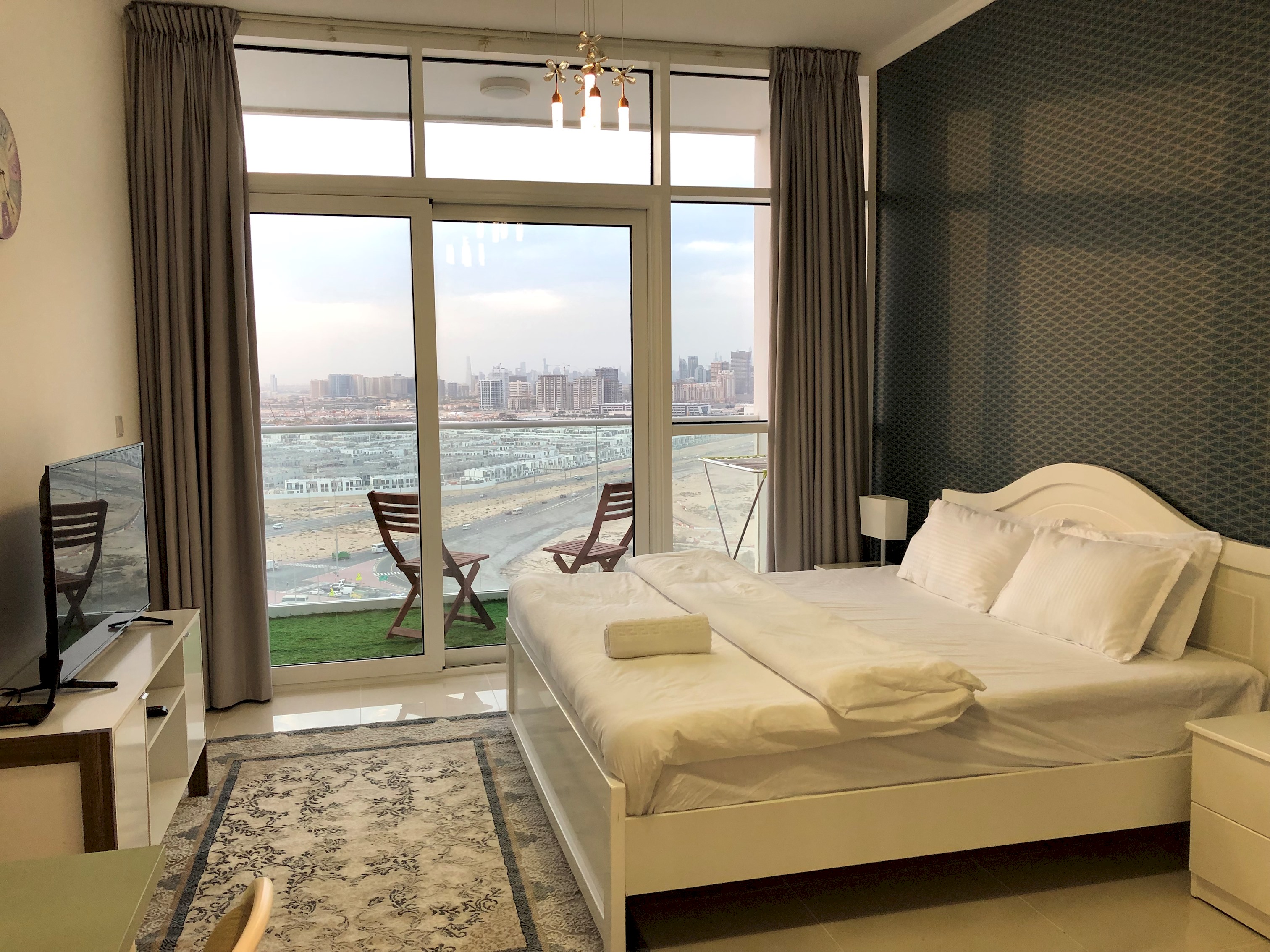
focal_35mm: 28
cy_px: 476
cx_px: 635
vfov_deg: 49.7
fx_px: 1027
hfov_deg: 63.4
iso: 25
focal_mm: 3.99
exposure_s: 1/40
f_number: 1.8
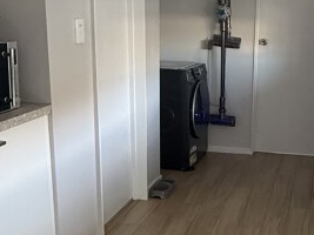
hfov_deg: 42.0
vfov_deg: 34.2
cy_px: 137
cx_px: 269
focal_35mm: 42
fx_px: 381
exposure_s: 1/99
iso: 320
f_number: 2.2
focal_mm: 2.22
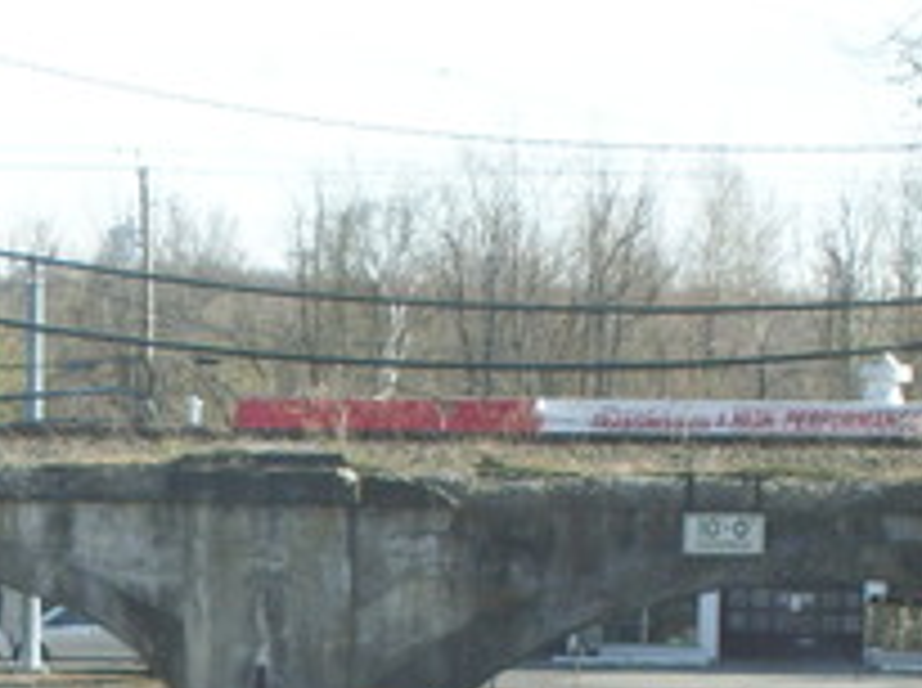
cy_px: 935
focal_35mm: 316
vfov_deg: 4.7
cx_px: 45
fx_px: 8402
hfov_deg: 6.3
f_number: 4.6
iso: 100
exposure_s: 1/250
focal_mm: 18
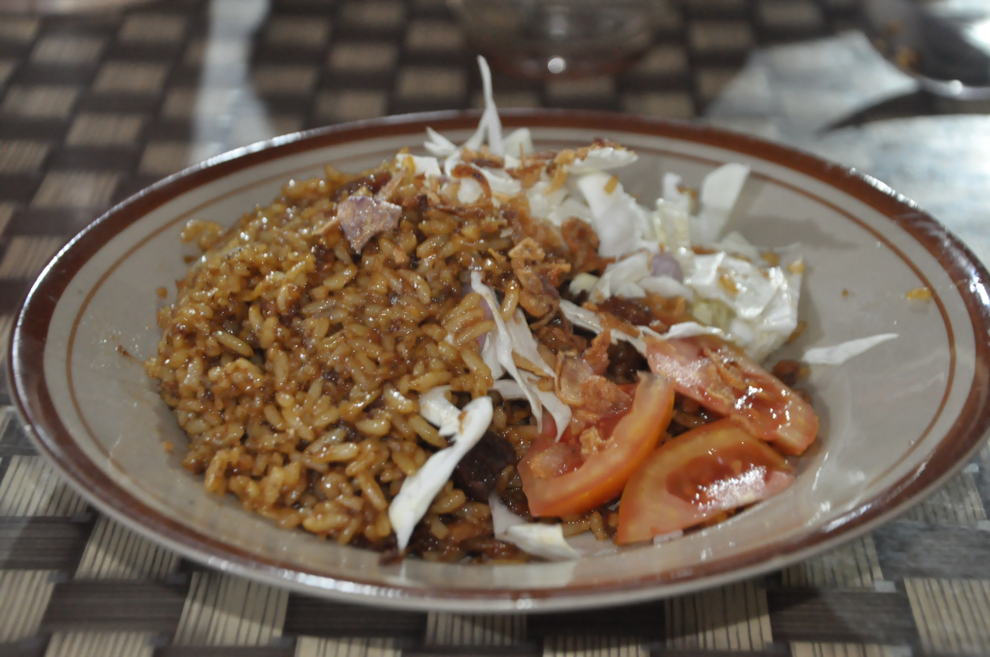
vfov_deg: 23.7
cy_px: 328
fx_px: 1566
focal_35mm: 57
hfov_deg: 35.1
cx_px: 495
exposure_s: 1/8
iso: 2500
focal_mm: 38
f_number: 5.6
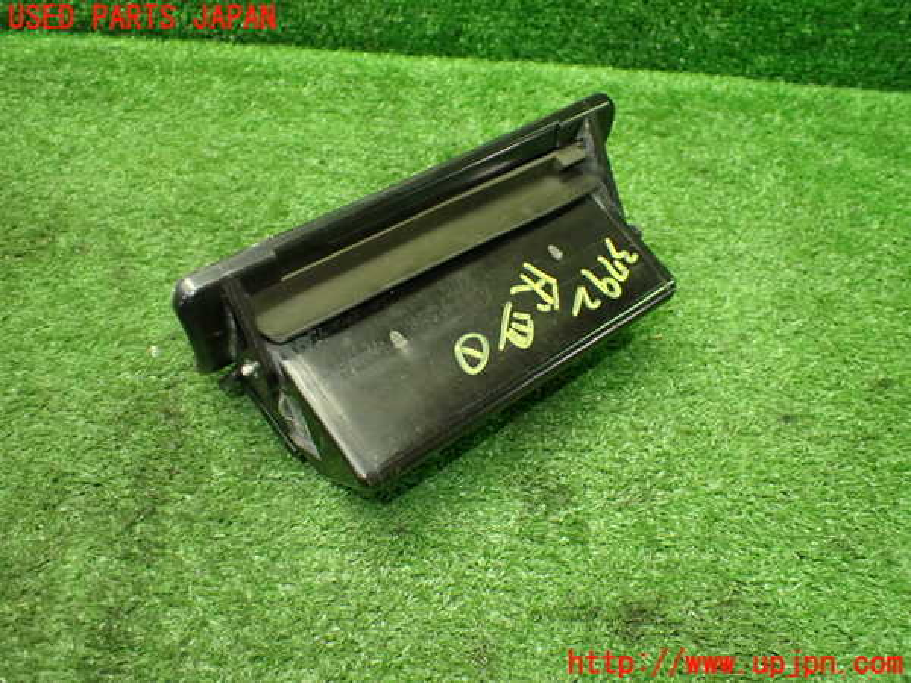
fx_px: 790
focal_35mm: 30
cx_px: 456
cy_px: 342
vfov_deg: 46.8
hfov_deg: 60.0
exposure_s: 1/100
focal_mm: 5.4
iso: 800
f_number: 2.3
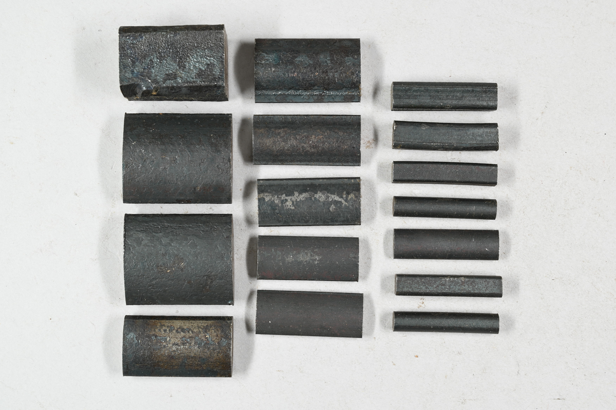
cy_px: 205
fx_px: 1197
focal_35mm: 70
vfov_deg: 19.4
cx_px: 308
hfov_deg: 28.9
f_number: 14
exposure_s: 1/2
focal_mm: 70
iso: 100
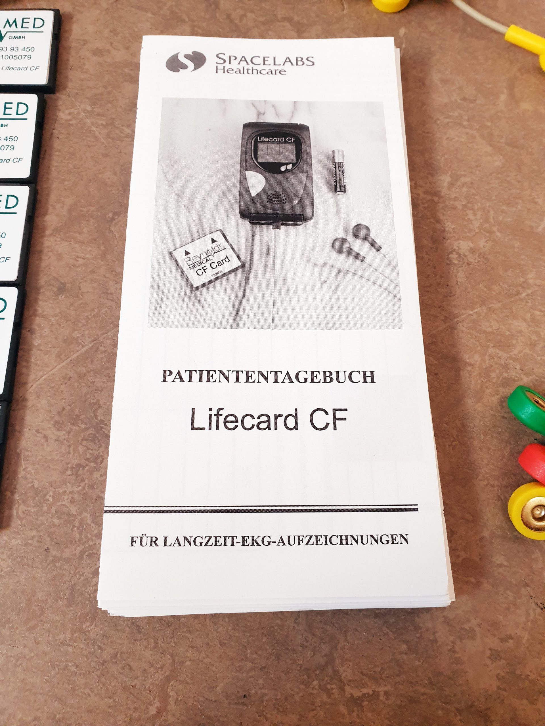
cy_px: 363
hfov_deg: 53.1
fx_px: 546
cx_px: 272
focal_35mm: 26
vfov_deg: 67.3
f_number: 2.4
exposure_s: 1/50
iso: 200
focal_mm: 4.3
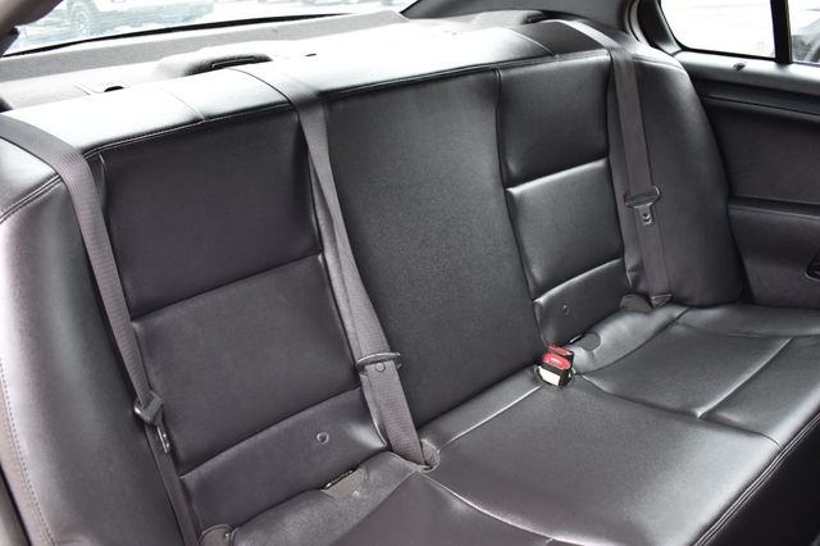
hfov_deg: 57.2
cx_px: 410
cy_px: 273
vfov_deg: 39.9
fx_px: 751
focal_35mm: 33
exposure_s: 1/60
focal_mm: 22
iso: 400
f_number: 4
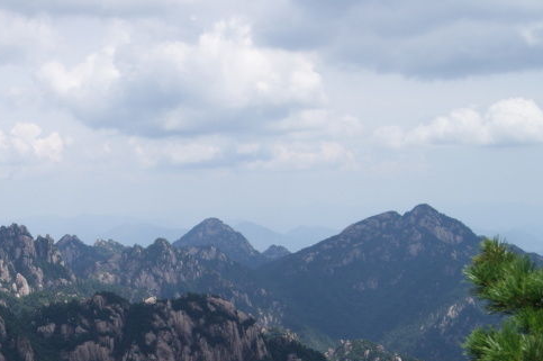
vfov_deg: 19.0
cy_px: 347
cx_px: 58
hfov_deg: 27.8
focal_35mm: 70
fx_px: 1055
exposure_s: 1/160
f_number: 10
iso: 100
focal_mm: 22
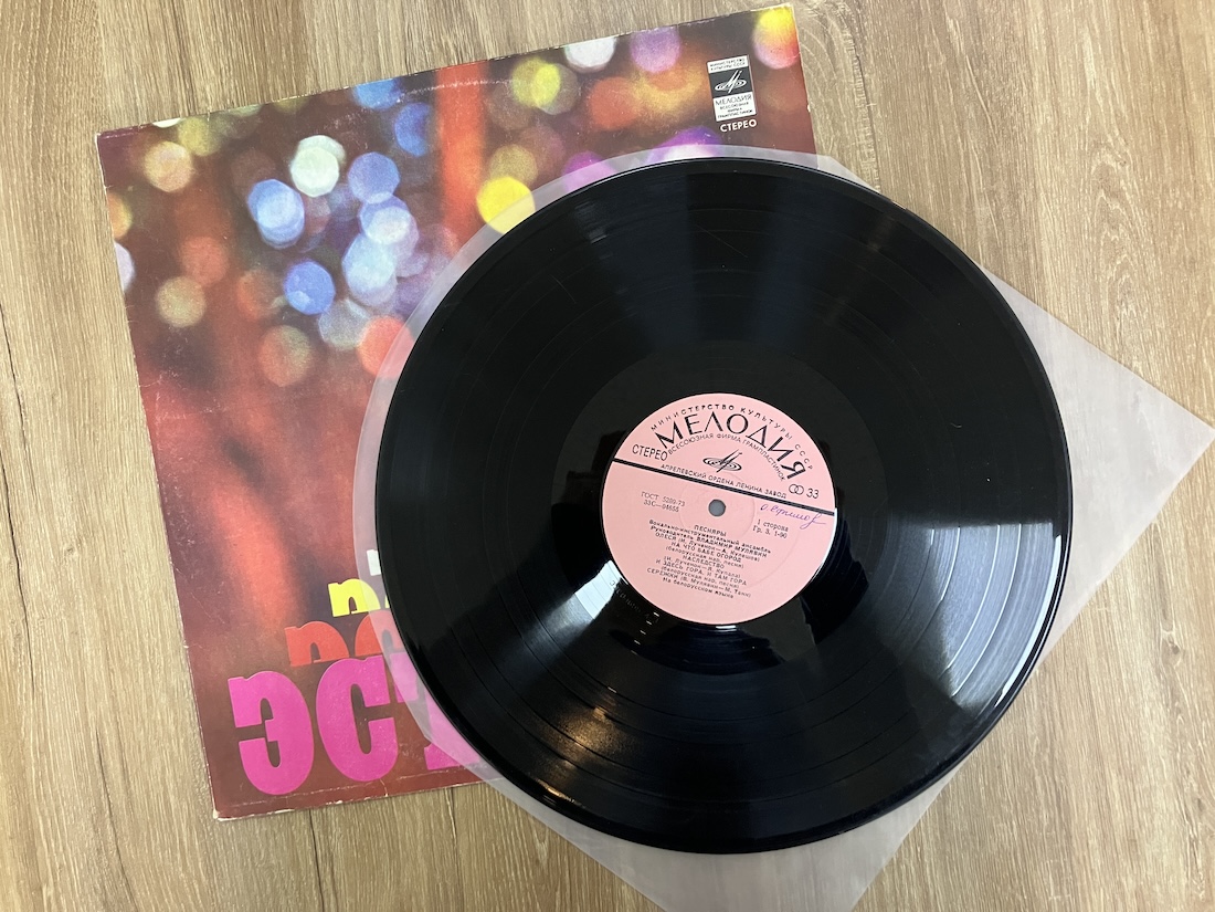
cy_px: 456
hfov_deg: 63.4
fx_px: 983
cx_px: 608
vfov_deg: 49.7
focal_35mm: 28
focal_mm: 3.99
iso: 320
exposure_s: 1/50
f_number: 1.8
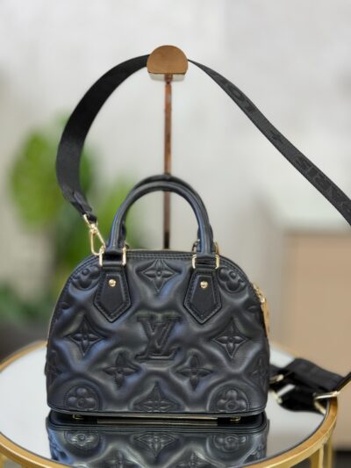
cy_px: 234
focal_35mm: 48
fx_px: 649
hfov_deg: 30.3
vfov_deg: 39.6
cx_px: 176
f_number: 1.78
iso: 125
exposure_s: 1/60
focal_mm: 6.76
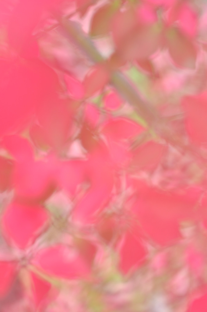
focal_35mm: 135
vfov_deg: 15.2
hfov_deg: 10.1
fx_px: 1167
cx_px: 104
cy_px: 156
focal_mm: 90
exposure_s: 1/60
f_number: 4.5
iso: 200
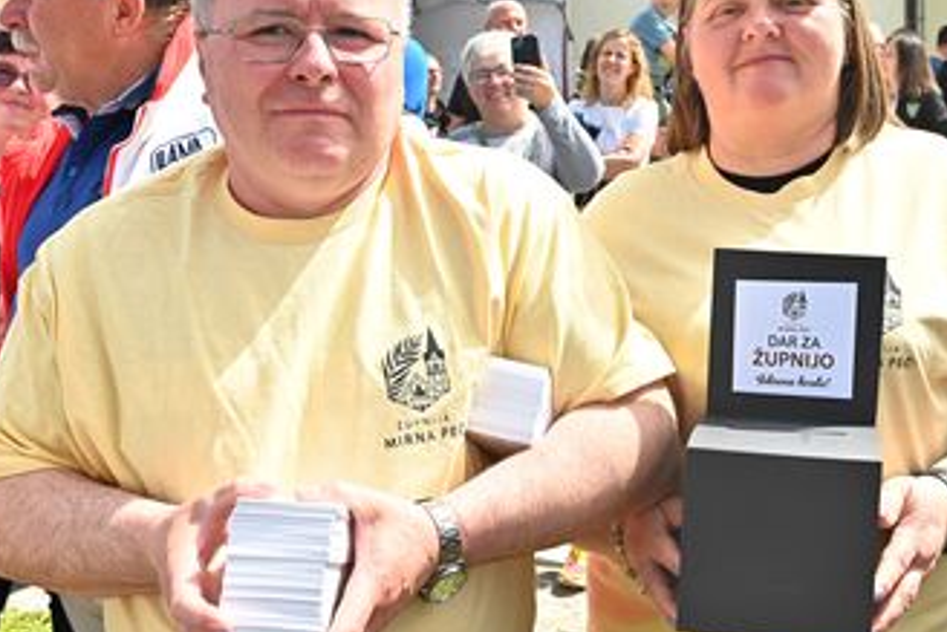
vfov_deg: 28.1
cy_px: 312
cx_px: 563
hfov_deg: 40.9
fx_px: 1263
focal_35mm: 48
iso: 1600
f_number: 13
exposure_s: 1/800
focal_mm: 35
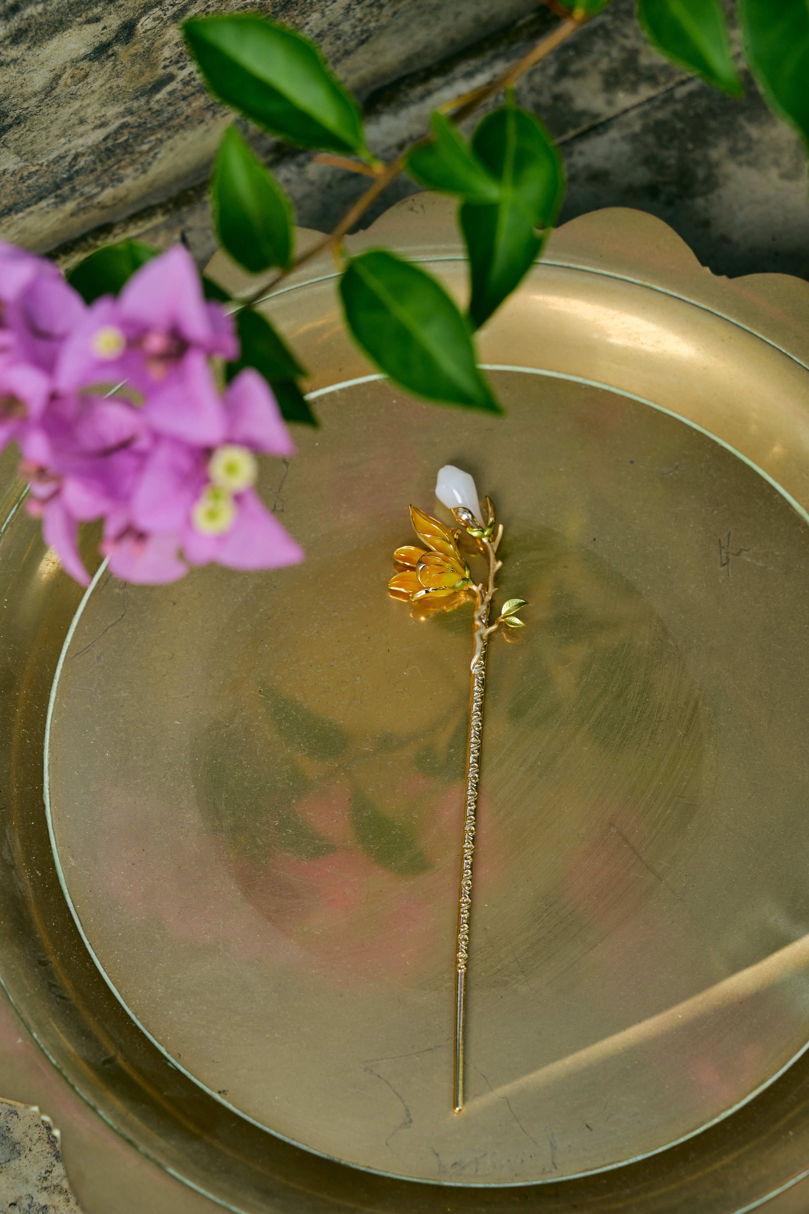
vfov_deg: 27.0
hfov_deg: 18.2
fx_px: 2528
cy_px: 607
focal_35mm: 75
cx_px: 404
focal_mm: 75
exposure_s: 1/160
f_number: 5.6
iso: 160
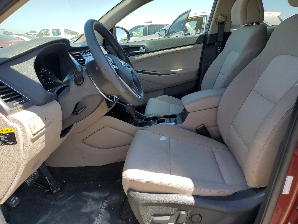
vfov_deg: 53.1
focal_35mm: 26
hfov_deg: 67.3
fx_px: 224
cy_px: 112
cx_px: 149
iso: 50
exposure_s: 1/714
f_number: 1.5
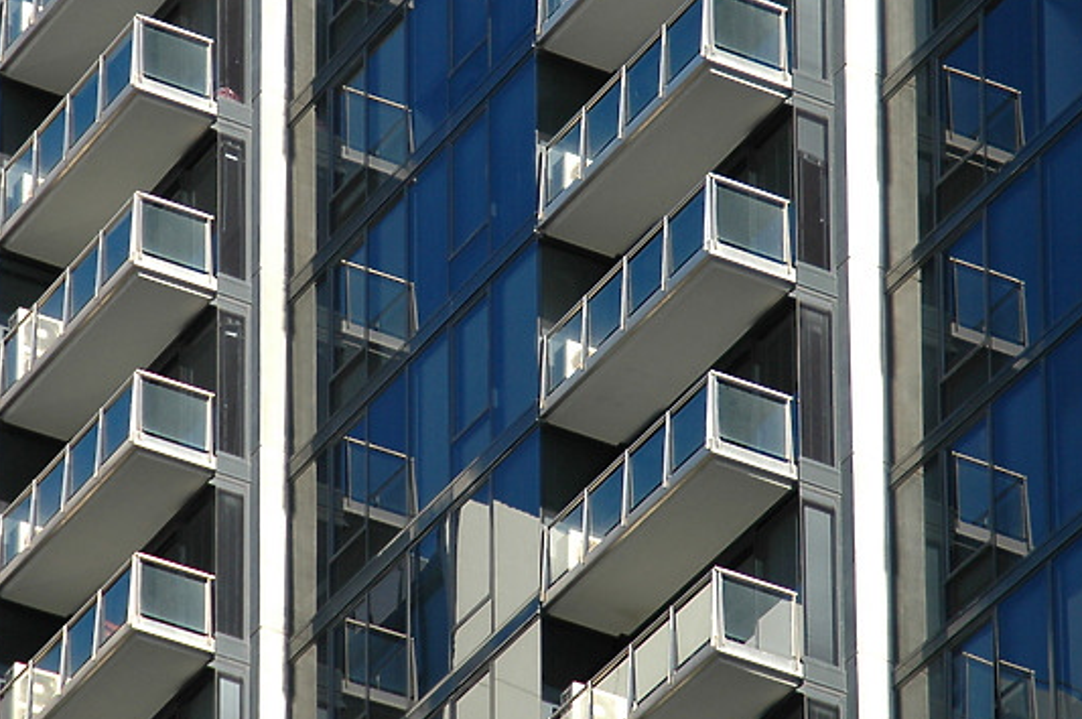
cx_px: 495
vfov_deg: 4.5
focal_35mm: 304
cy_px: 171
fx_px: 9126
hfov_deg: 6.8
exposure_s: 1/320
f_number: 6.3
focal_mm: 120
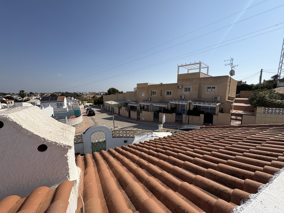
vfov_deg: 85.7
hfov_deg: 102.1
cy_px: 106
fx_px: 115
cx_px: 142
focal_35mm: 14
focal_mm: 2.22
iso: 50
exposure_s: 1/2770
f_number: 2.2
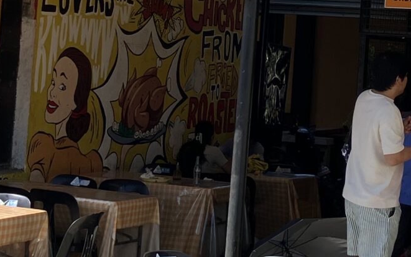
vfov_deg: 11.2
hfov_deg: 18.0
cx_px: 305
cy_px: -21
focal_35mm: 115
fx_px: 1288
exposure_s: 1/796
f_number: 1.8
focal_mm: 3.99
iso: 32
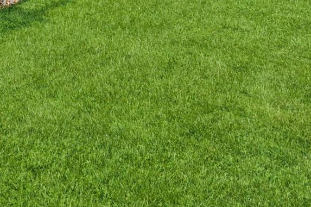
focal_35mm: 50
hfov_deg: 31.3
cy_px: -95
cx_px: -87
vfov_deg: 22.6
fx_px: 432
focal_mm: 14
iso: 200
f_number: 11
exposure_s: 1/100
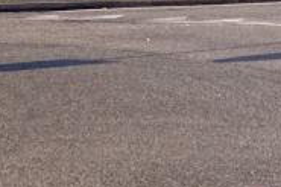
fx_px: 1778
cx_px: 433
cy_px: -68
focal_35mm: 228
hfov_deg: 8.8
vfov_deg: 6.0
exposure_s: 1/160
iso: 100
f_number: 6.3
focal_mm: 22
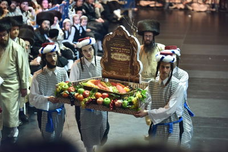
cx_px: 114
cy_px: 76
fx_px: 823
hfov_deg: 15.8
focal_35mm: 130
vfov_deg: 10.5
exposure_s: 1/125
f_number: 2.8
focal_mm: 130
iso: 1600
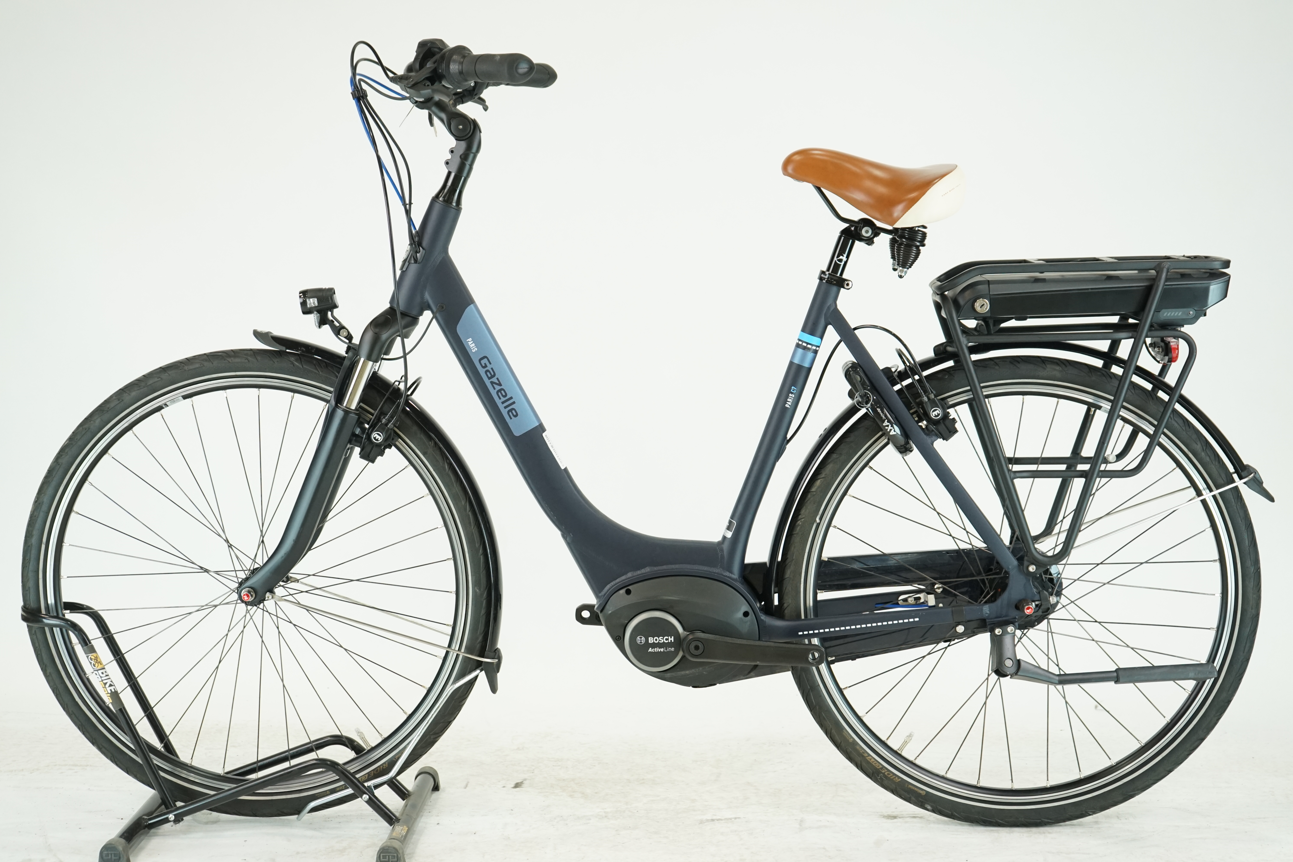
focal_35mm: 57
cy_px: 431
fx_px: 2047
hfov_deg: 35.1
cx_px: 646
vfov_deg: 23.8
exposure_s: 1/200
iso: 1600
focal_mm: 57
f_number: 5.6
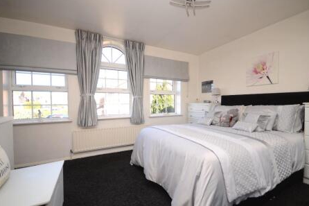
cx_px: 161
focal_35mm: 16
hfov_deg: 96.7
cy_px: 105
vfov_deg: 73.7
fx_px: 137
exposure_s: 1/250
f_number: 4
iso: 360
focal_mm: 10
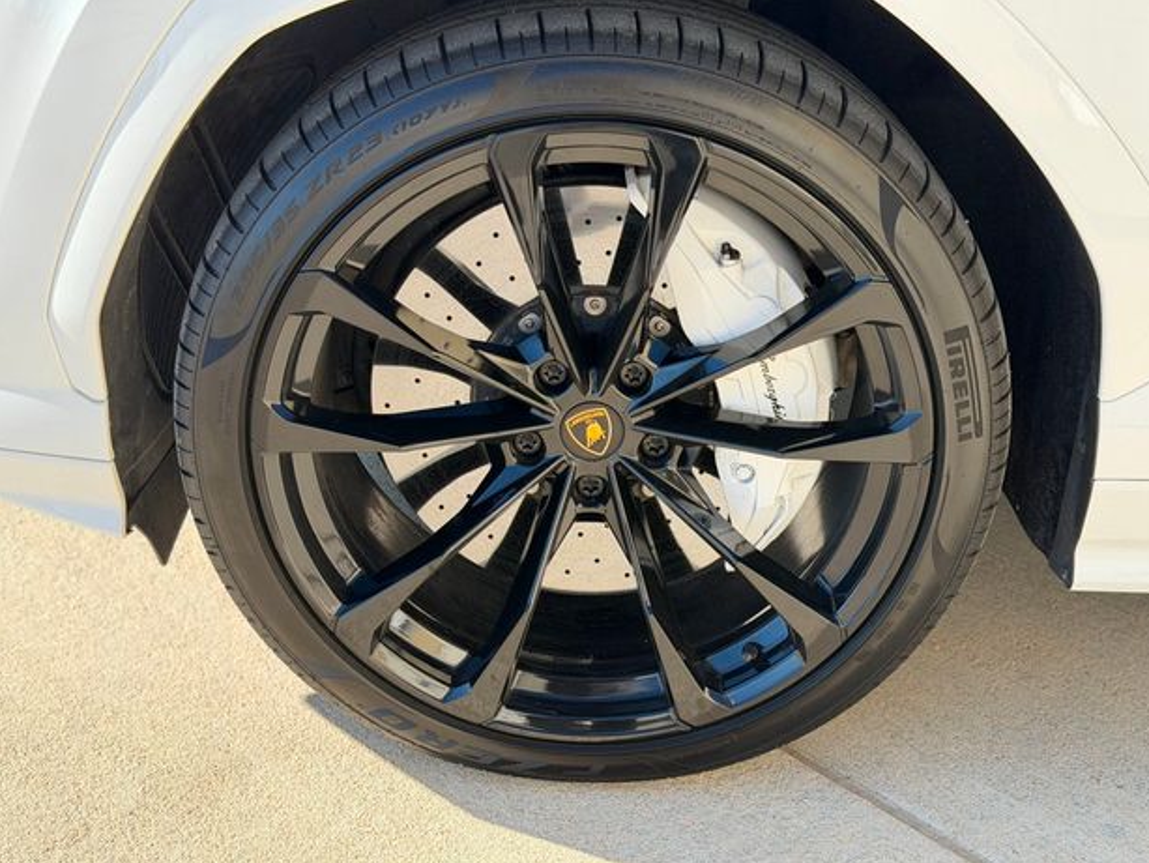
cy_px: 417
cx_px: 593
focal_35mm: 50
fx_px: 1660
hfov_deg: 38.2
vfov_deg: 29.1
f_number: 1.78
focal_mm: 6.76
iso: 100
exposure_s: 1/1264
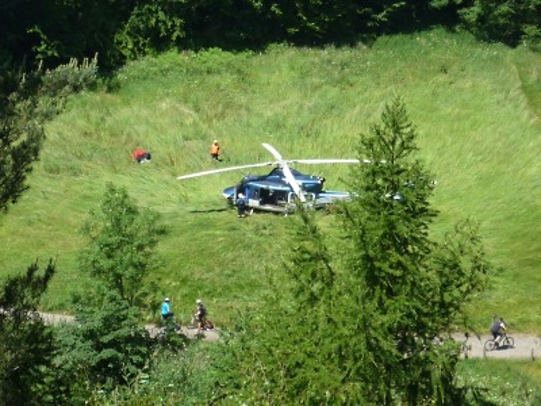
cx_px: 270
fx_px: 1657
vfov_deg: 14.0
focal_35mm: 106
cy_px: 203
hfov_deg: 18.5
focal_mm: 10.4
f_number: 4.7
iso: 100
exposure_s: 1/400
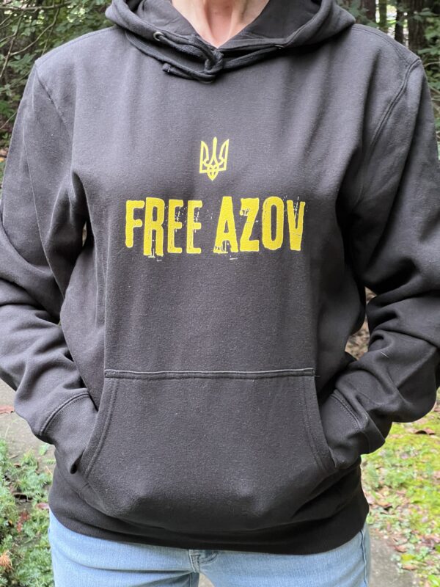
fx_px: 1305
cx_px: 220
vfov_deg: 25.3
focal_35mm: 77
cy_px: 294
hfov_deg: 19.1
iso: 800
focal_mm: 9
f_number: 2.8
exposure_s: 1/60
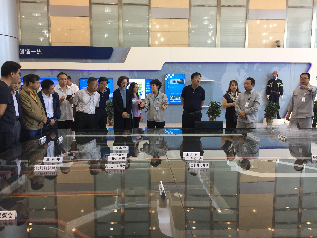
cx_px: 158
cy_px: 119
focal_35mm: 29
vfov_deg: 48.2
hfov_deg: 61.7
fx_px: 266
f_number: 2.2
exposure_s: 1/33
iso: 50
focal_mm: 4.15
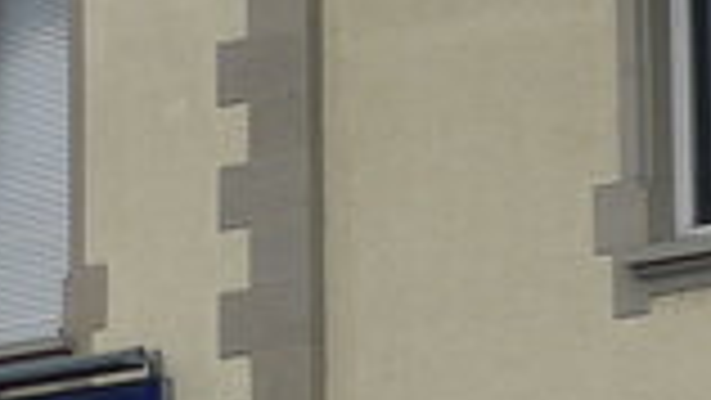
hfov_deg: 7.6
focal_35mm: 282
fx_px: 5318
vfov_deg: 4.3
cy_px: 72
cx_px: 396
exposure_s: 1/500
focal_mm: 7
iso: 80
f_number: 2.8
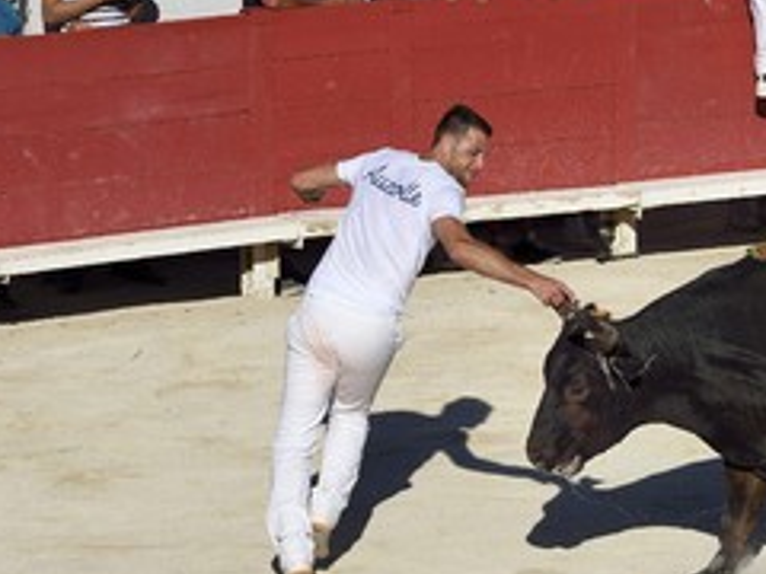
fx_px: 7435
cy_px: 214
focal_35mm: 336
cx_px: 549
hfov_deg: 5.9
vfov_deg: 4.4
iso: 400
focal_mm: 200
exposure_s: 1/1250
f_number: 11
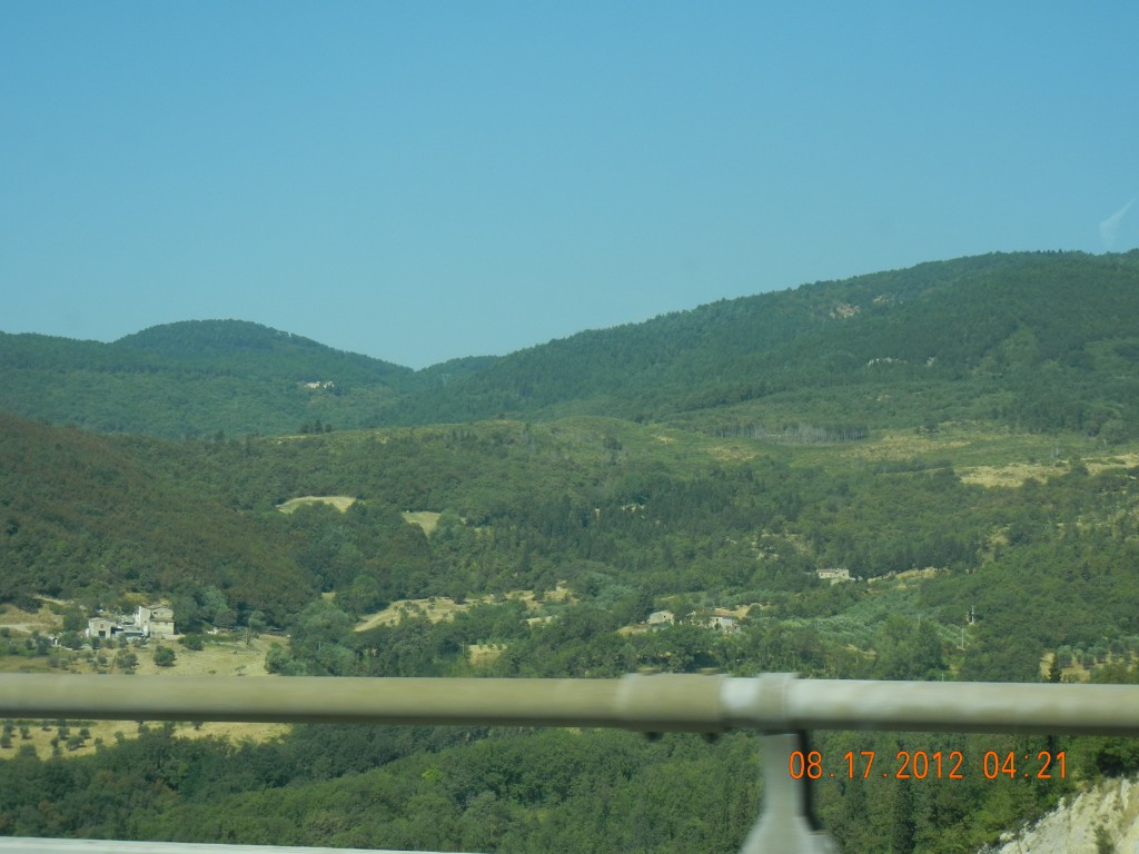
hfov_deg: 22.0
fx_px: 2928
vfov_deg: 16.6
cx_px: 570
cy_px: 427
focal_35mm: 89
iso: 160
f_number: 4.4
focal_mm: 16
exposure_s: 1/750
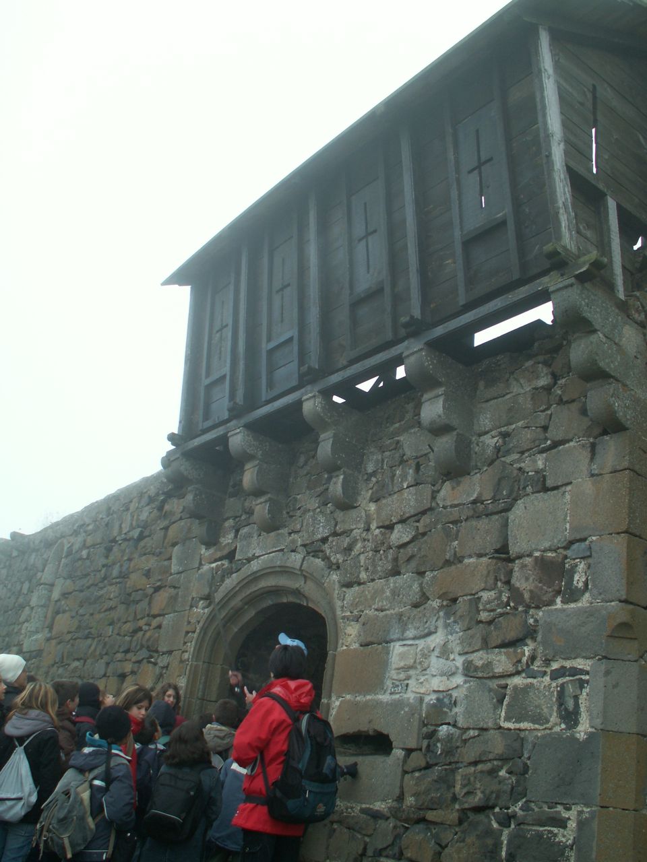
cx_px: 324
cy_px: 431
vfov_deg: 52.6
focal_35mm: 35
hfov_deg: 40.7
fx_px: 872
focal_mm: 5.86
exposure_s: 1/50
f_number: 2.8
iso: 50
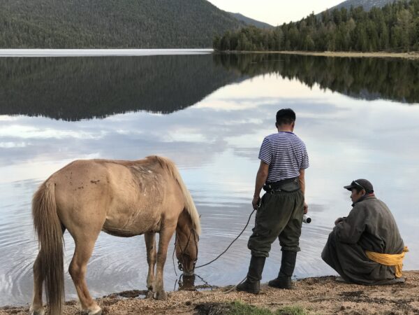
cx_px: 210
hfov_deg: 33.8
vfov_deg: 25.7
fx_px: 690
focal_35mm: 57
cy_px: 158
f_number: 2.8
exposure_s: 1/50
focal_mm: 6.6
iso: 20
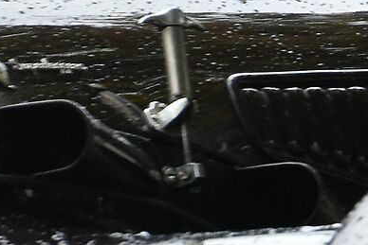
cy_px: 314
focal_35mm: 974
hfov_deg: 2.1
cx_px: -42
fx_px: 9961
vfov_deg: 1.4
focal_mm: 105
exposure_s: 1/400
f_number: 5.6
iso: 1400
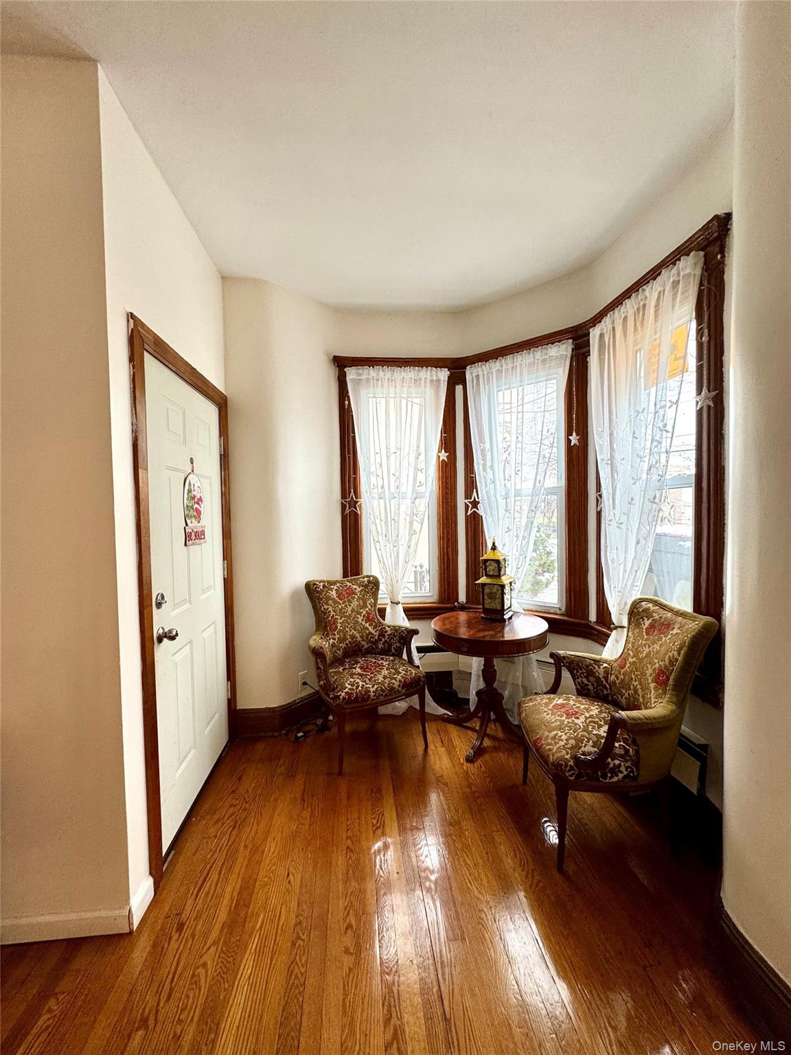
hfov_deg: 85.7
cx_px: 396
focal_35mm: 14
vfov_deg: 102.1
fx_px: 427
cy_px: 528
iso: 160
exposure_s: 1/120
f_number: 2.2
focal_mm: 2.22
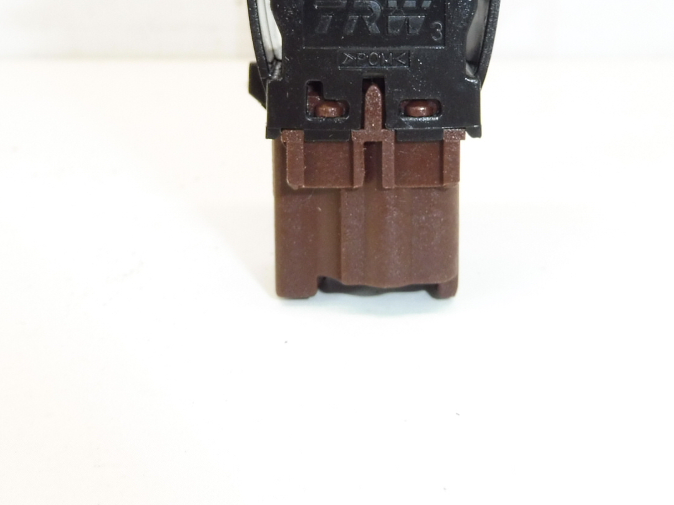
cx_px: 349
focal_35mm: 46
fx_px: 895
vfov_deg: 30.2
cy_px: 51
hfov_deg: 41.2
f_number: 3.5
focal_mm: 4.3
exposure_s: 1/80
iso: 200
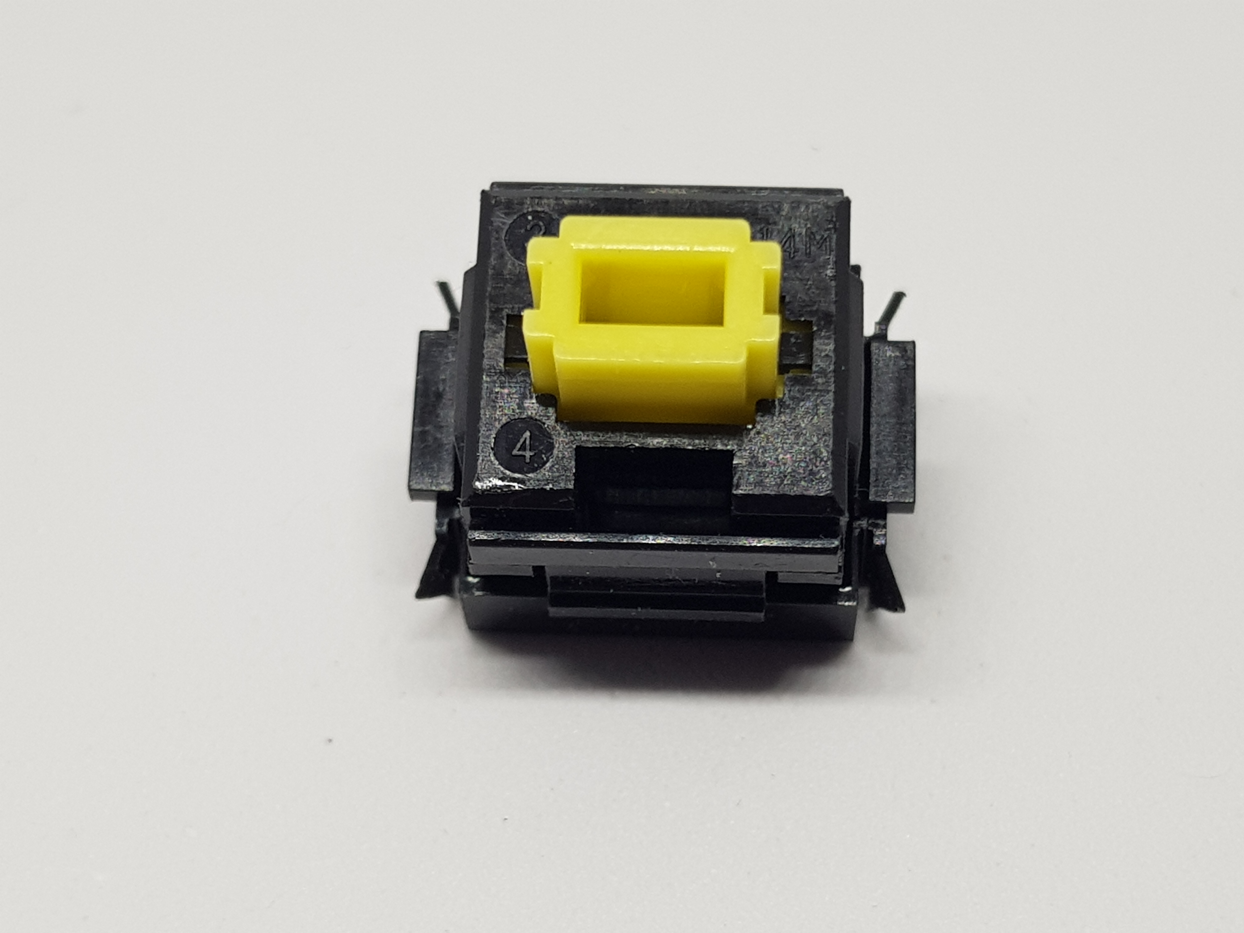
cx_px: 622
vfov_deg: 53.1
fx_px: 934
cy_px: 466
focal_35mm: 26
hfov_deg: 67.3
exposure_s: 1/75
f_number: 1.7
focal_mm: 4.2
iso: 40
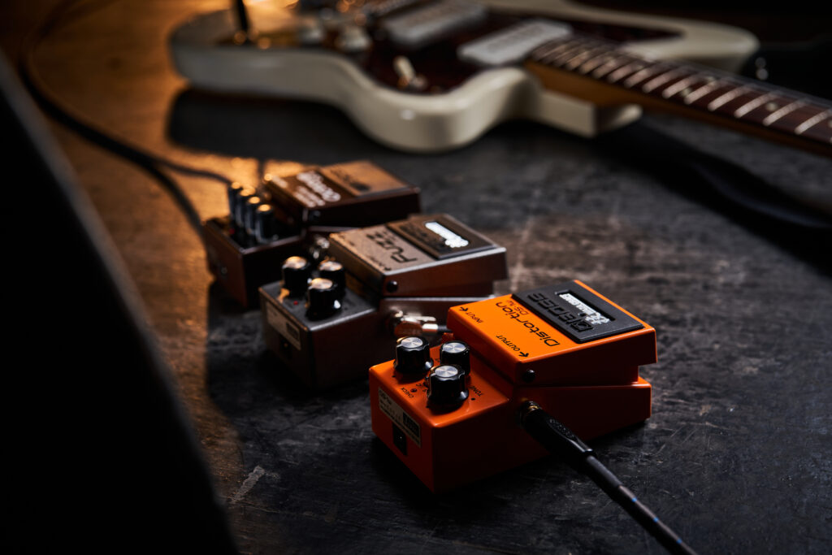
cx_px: 416
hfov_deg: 39.6
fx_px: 1156
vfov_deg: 27.0
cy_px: 278
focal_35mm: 50
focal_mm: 50
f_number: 4.5
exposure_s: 1/100
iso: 100
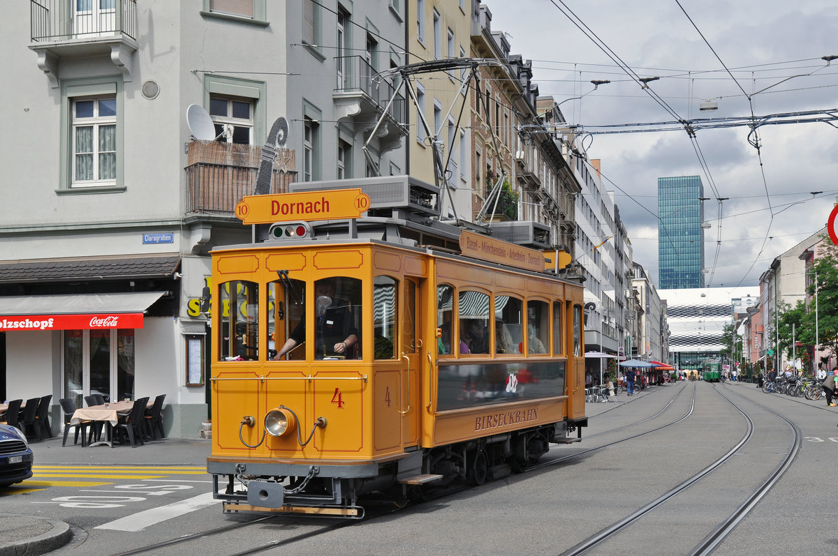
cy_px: 278
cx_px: 419
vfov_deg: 26.4
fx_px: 1186
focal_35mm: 51
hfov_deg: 38.9
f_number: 11
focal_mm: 34
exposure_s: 1/640
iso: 400
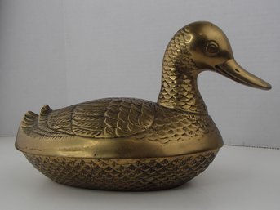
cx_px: 140
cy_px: 105
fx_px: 299
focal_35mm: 37
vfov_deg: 38.6
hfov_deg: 50.2
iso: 125
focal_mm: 6.64
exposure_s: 1/160
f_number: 4.7
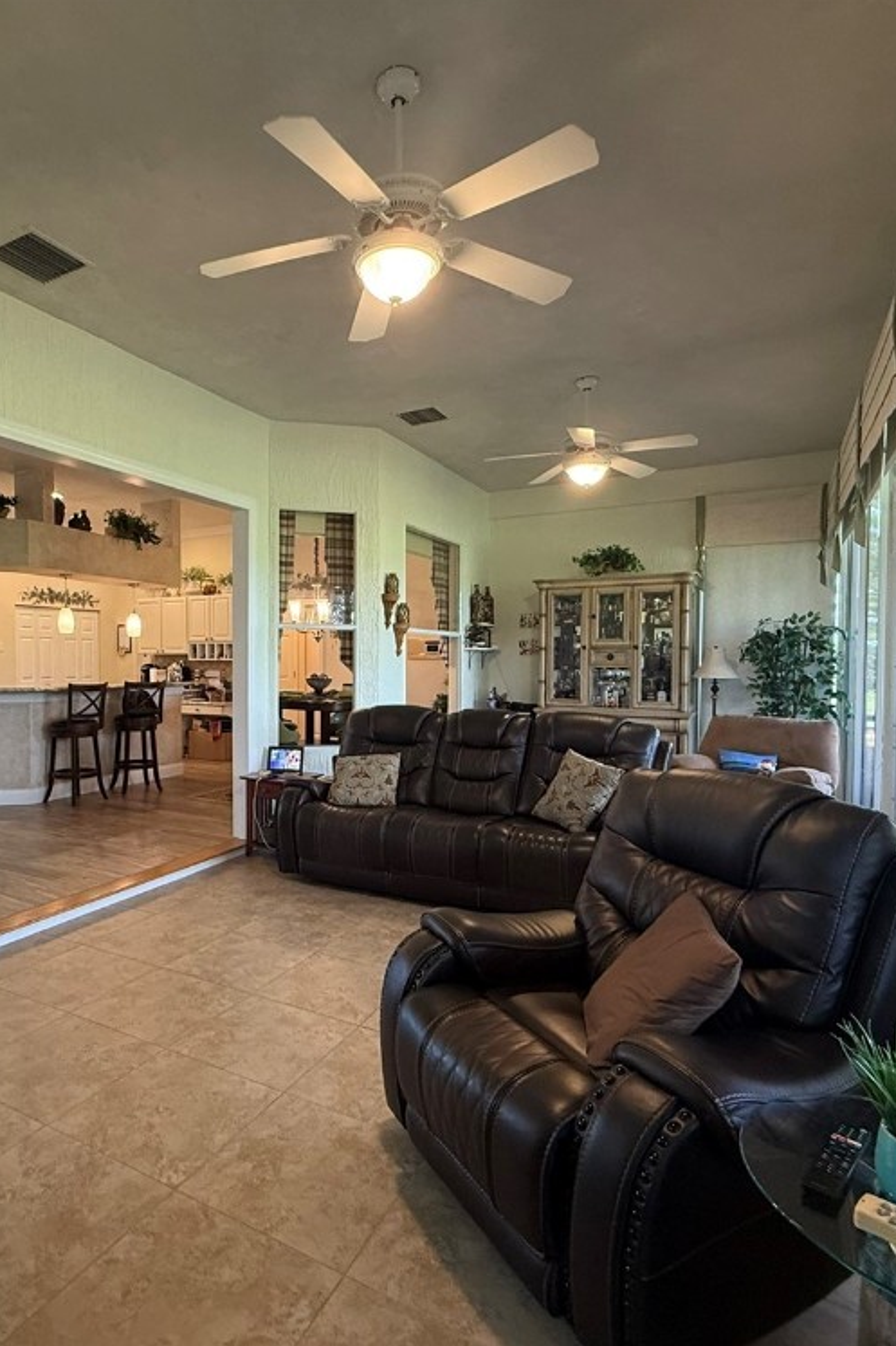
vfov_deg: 84.0
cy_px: 684
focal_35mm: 20
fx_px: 747
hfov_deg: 61.0
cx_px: 328
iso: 320
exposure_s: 1/60
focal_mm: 2.22
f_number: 2.2
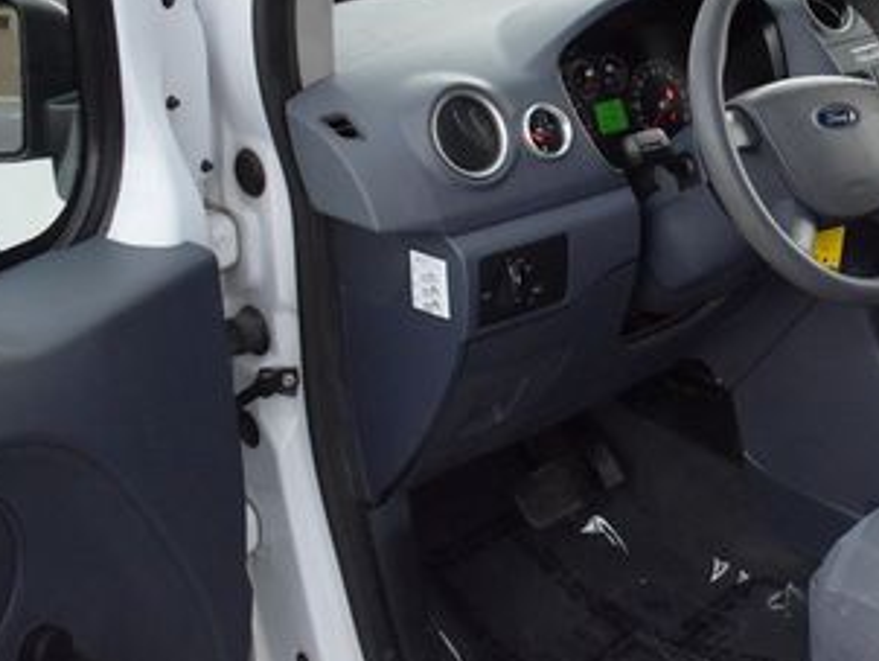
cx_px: 725
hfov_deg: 33.7
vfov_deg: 26.5
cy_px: 231
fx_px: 1398
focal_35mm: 55
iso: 1400
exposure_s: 1/125
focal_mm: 18
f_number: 3.5
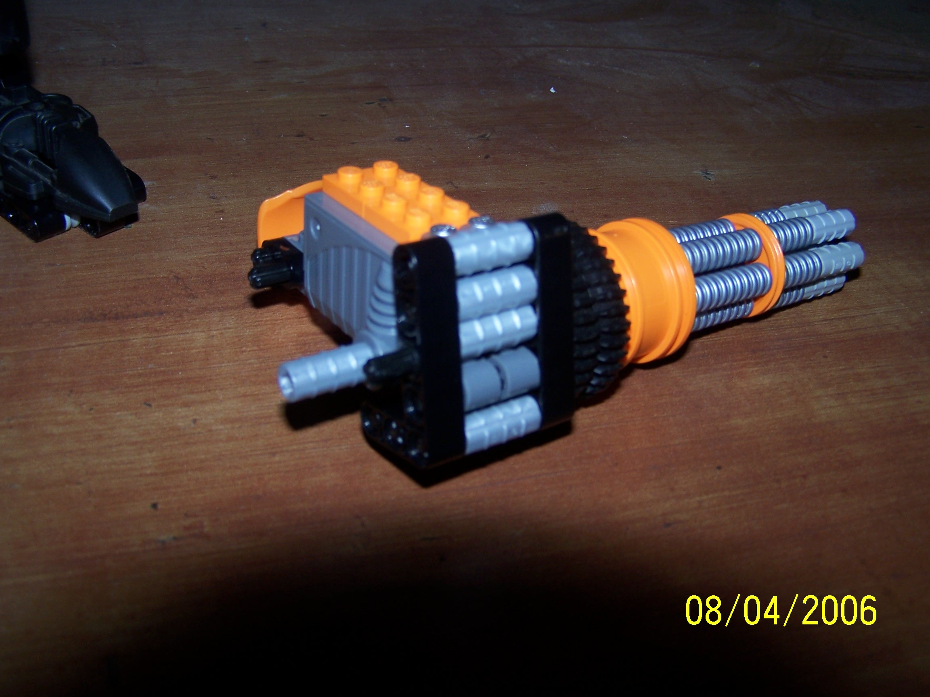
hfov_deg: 49.0
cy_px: 348
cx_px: 465
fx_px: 1021
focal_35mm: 38
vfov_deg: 37.7
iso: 80
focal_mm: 6.3
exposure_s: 1/60
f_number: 2.8
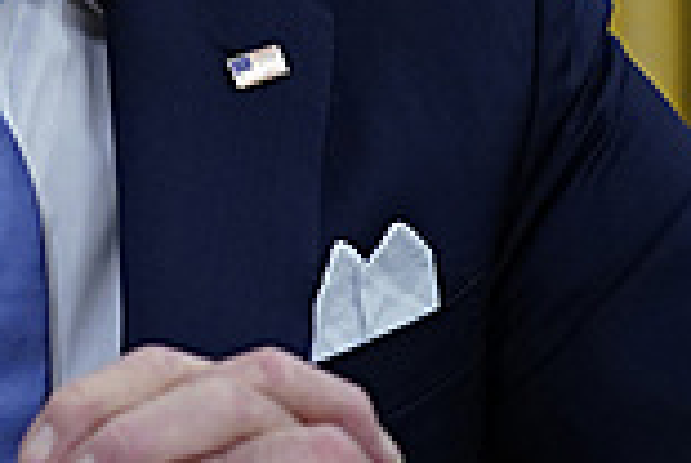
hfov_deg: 6.0
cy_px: -156
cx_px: -588
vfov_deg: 4.1
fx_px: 6500
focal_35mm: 338
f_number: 2.8
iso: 2500
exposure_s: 1/640
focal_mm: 70
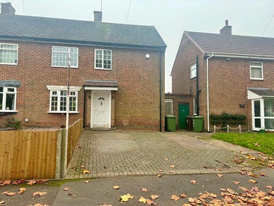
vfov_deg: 56.8
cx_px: 137
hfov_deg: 71.6
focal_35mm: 24
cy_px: 103
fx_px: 190
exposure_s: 1/184
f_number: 1.78
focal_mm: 6.76
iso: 80
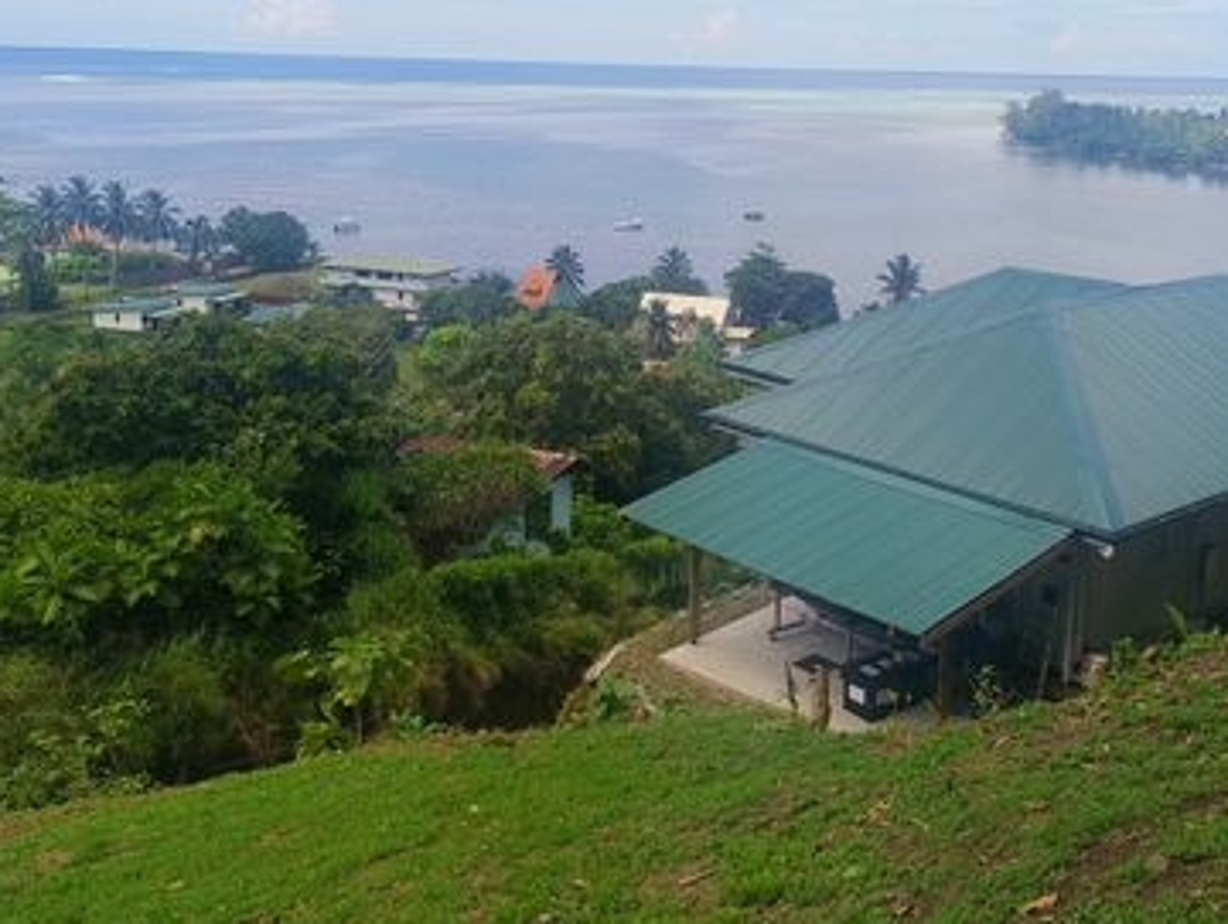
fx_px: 1421
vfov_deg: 35.7
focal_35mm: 40
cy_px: 314
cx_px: 710
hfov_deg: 46.6
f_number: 1.8
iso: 100
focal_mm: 5.56
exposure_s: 1/1156
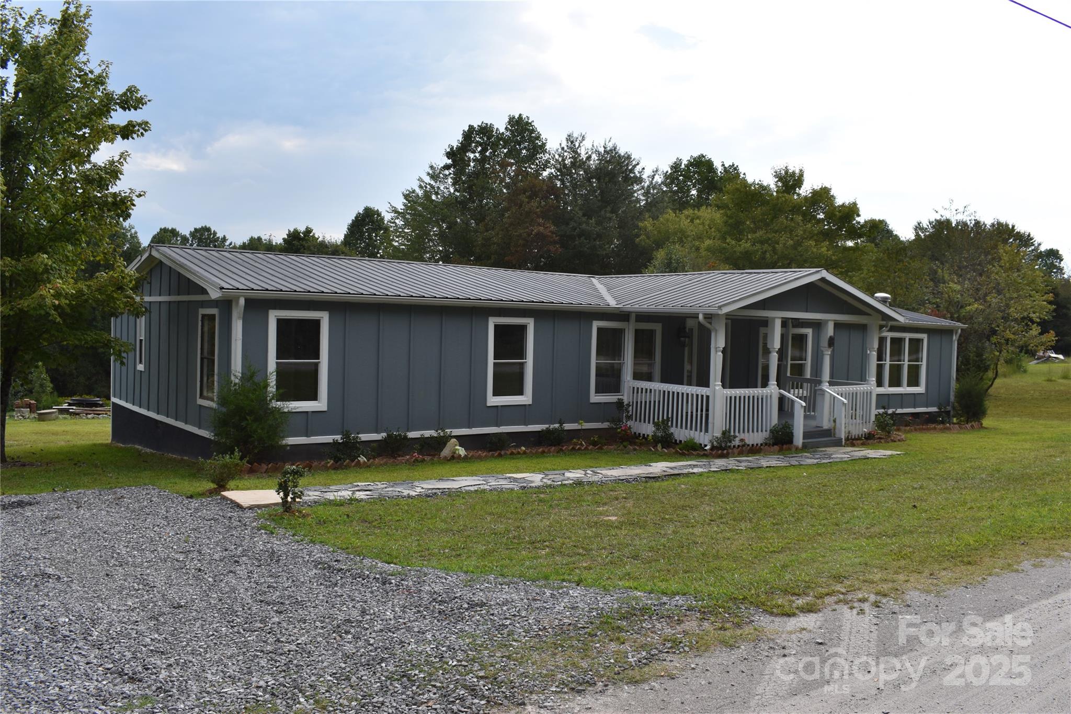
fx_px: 937
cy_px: 357
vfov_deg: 41.7
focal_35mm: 32
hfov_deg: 59.5
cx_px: 536
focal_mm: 21
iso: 100
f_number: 10
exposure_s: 1/200
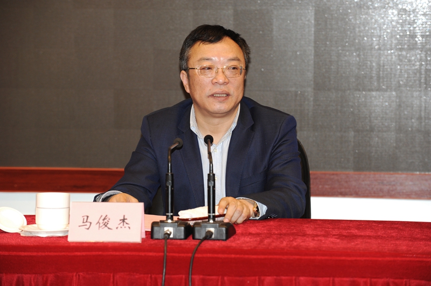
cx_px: 216
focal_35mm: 135
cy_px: 143
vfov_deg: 10.1
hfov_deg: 15.2
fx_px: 1615
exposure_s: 1/60
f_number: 4.5
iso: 640
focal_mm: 135
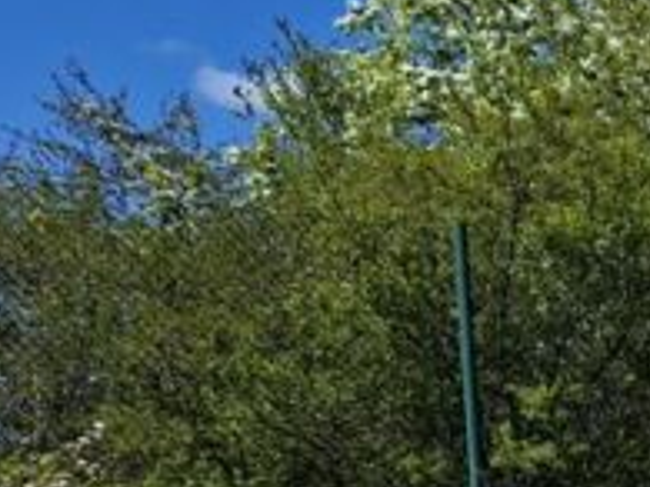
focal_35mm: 121
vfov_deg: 11.4
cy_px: 867
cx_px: 1690
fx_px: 2271
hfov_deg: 12.1
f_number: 1.8
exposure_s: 1/2165
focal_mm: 5.54
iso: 50
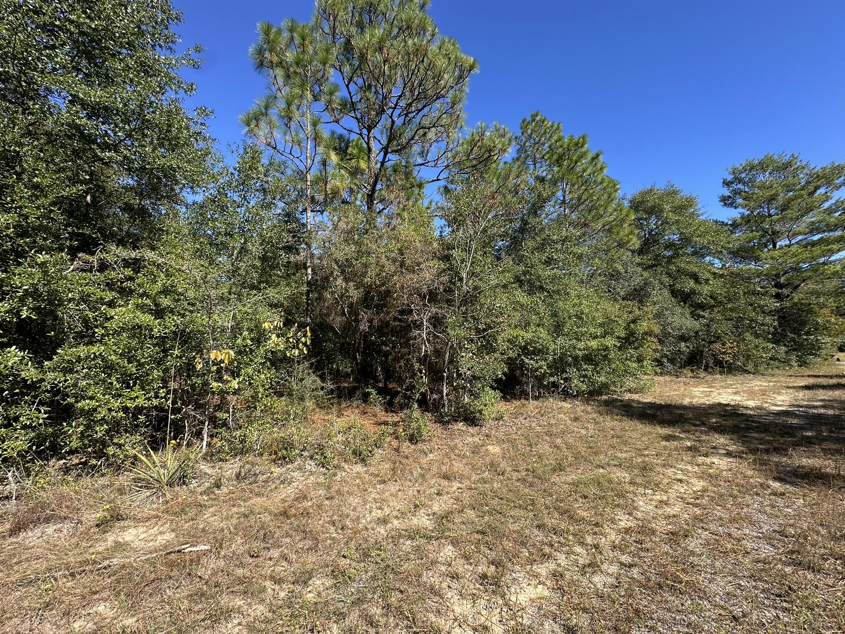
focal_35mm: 14
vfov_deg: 85.7
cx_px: 422
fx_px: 342
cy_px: 317
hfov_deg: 102.1
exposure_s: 1/682
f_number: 2.2
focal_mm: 2.22
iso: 40
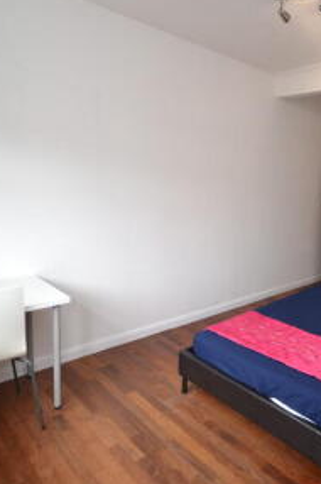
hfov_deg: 49.1
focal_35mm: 25
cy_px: 231
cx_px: 242
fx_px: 335
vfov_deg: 71.5
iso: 560
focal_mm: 10
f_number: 4
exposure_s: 1/60
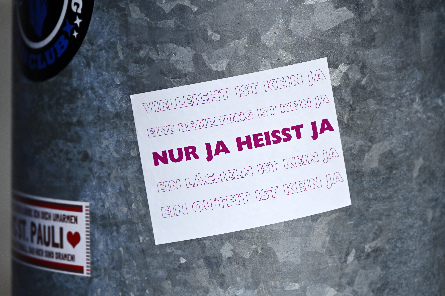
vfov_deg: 6.9
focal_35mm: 200
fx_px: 2472
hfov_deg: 10.3
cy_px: 148
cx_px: 222
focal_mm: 200
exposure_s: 1/500
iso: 200
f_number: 6.3
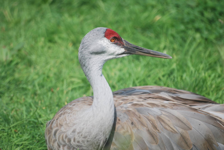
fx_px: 2523
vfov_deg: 3.4
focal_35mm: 405
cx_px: 112
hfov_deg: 5.1
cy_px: 75
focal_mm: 270
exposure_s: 1/640
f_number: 5.6
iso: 200
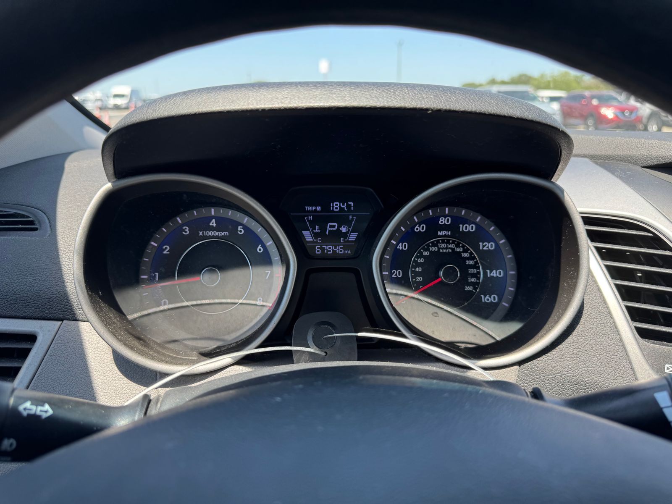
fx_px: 466
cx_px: 336
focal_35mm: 24
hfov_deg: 71.6
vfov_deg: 56.8
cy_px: 252
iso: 80
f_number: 1.78
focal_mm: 6.76
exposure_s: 1/412
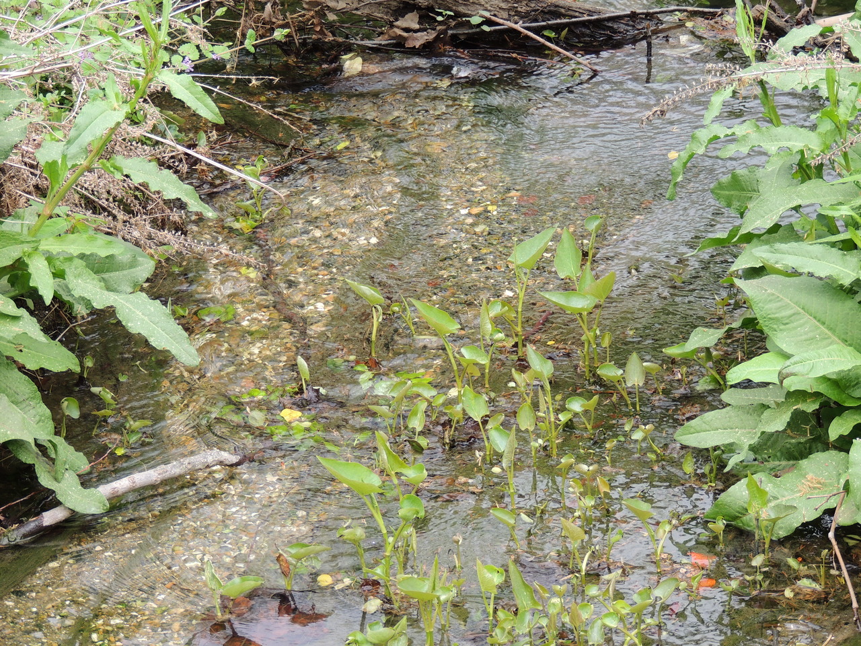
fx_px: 4228
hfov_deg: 11.6
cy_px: 323
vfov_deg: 8.7
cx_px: 430
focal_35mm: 170
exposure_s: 1/125
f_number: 4.5
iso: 100
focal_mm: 30.3
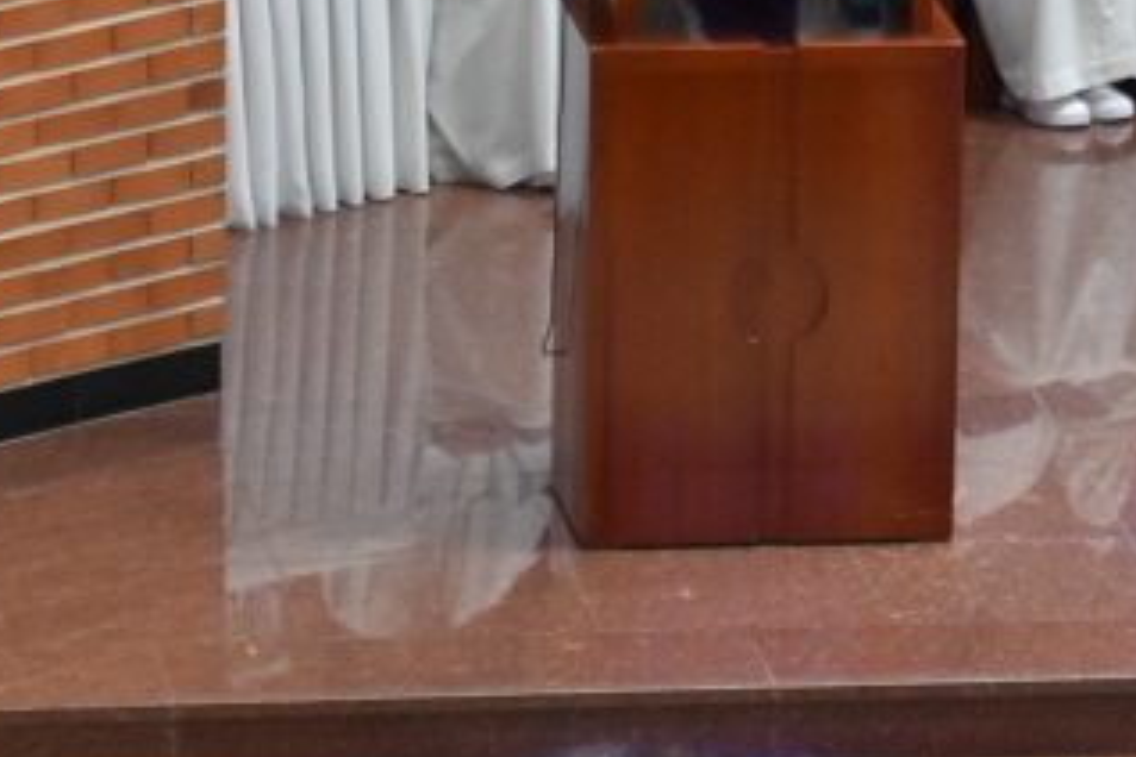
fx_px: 10728
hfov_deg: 6.1
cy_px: 50
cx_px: 875
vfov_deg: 4.0
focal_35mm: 340
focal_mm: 72
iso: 1250
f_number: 4.8
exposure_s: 1/60
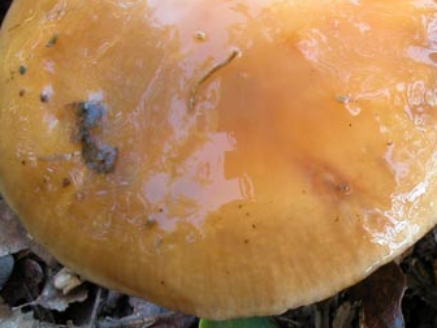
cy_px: 254
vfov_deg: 19.2
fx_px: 959
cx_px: 436
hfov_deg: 24.5
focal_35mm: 76
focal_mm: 7.7
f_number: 8
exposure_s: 1/6.6
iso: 100
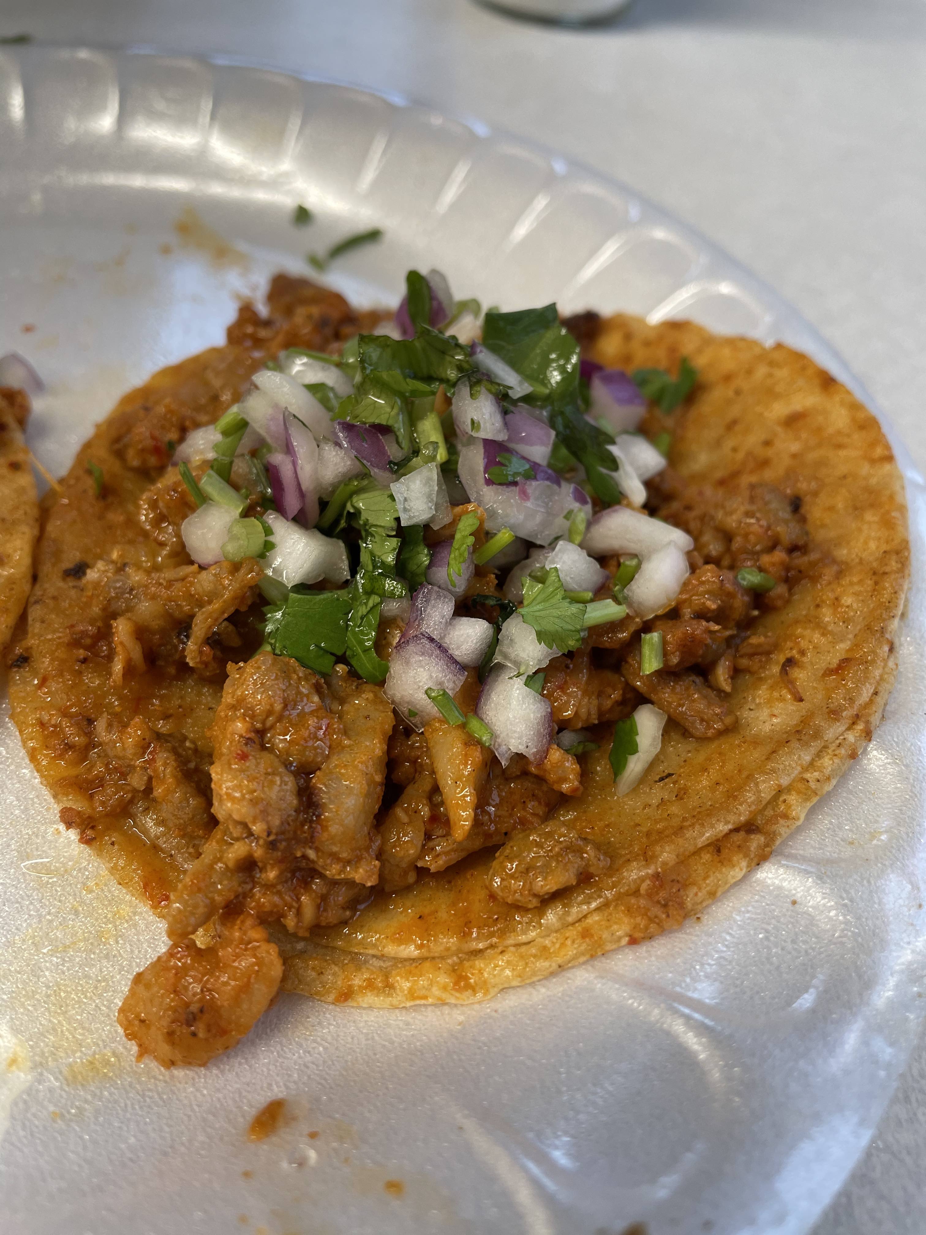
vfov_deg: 67.3
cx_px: 463
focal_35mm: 26
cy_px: 618
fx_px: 927
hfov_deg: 53.1
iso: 64
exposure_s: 1/60
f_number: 1.6
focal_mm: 4.2
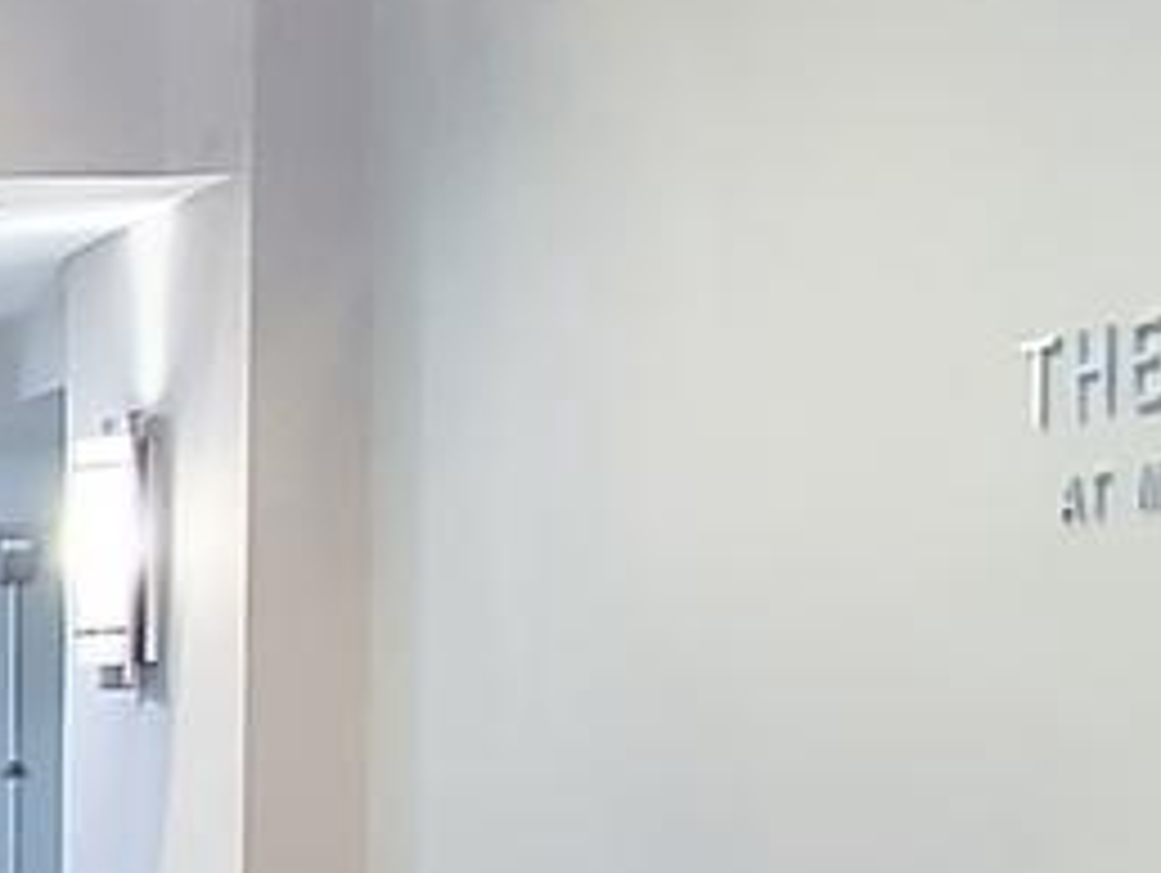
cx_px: -2614
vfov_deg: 14.1
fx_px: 3458
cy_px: 976
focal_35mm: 103
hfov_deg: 10.4
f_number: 2.2
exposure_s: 1/30
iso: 400
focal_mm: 2.2
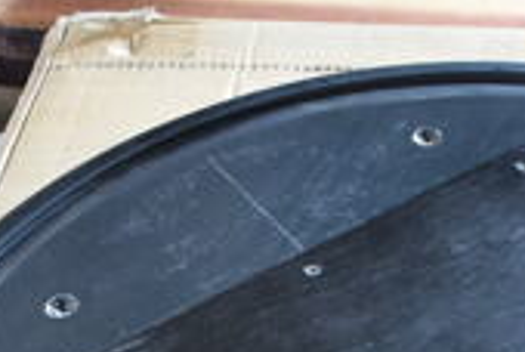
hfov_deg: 20.5
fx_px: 1417
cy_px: 577
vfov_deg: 13.1
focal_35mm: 97
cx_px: 479
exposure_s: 1/30
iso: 640
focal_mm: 18
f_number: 3.5
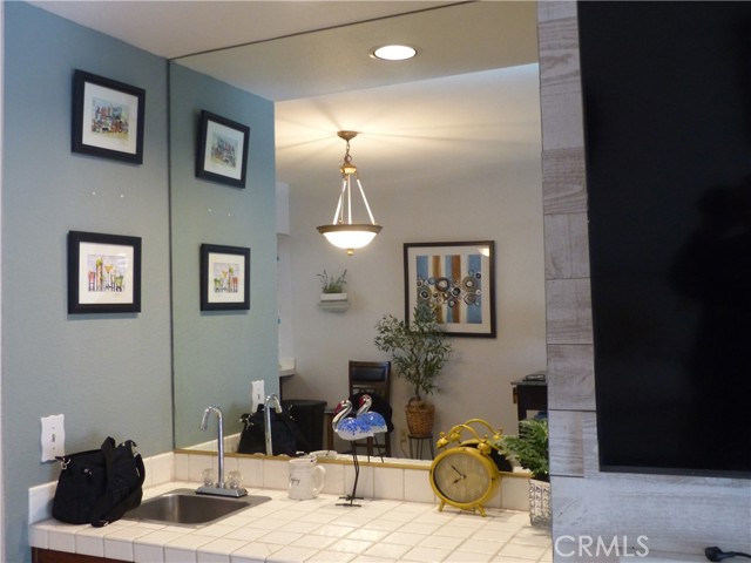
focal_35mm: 37
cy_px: 282
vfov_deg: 38.7
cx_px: 376
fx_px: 803
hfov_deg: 50.1
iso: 400
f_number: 2.8
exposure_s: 1/25
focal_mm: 6.6
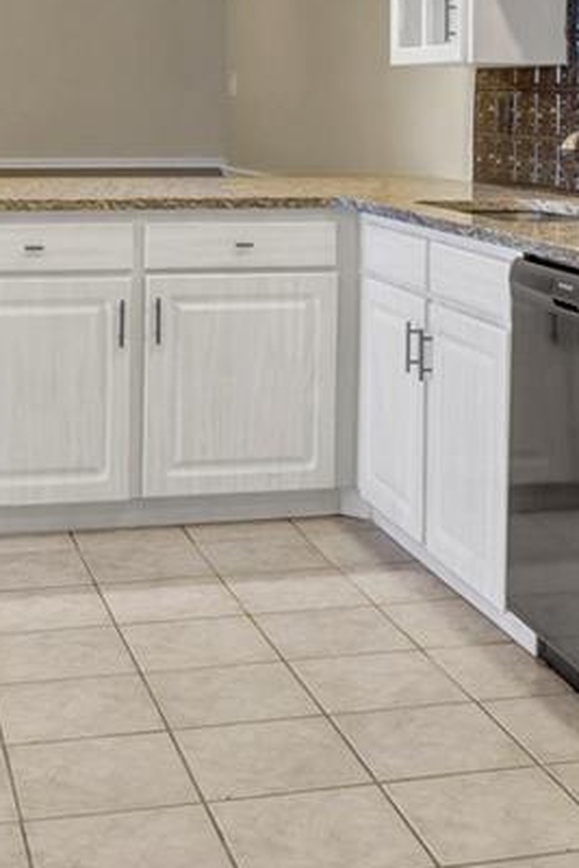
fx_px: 1446
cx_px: 254
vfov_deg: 30.9
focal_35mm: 60
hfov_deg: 22.6
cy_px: -2
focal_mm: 10
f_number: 14
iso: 200
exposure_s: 1/1.67
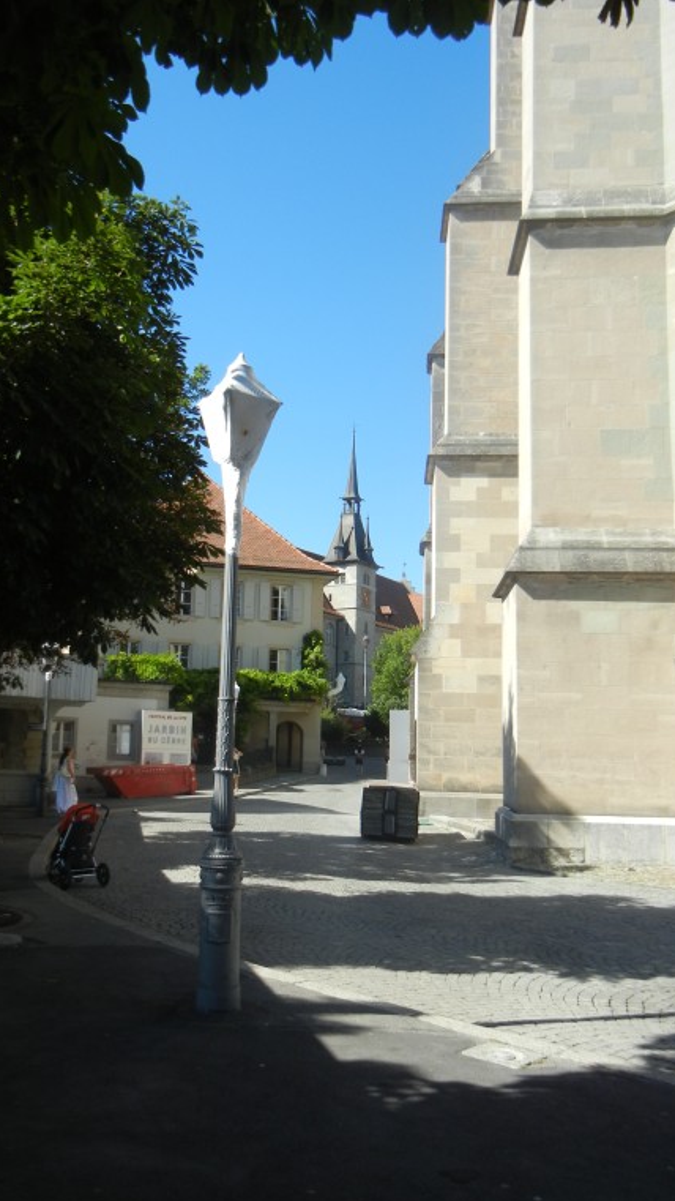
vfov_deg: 59.5
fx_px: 1050
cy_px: 604
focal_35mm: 33
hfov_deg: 35.6
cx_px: 293
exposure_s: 1/782
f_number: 3.5
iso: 160
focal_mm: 5.4
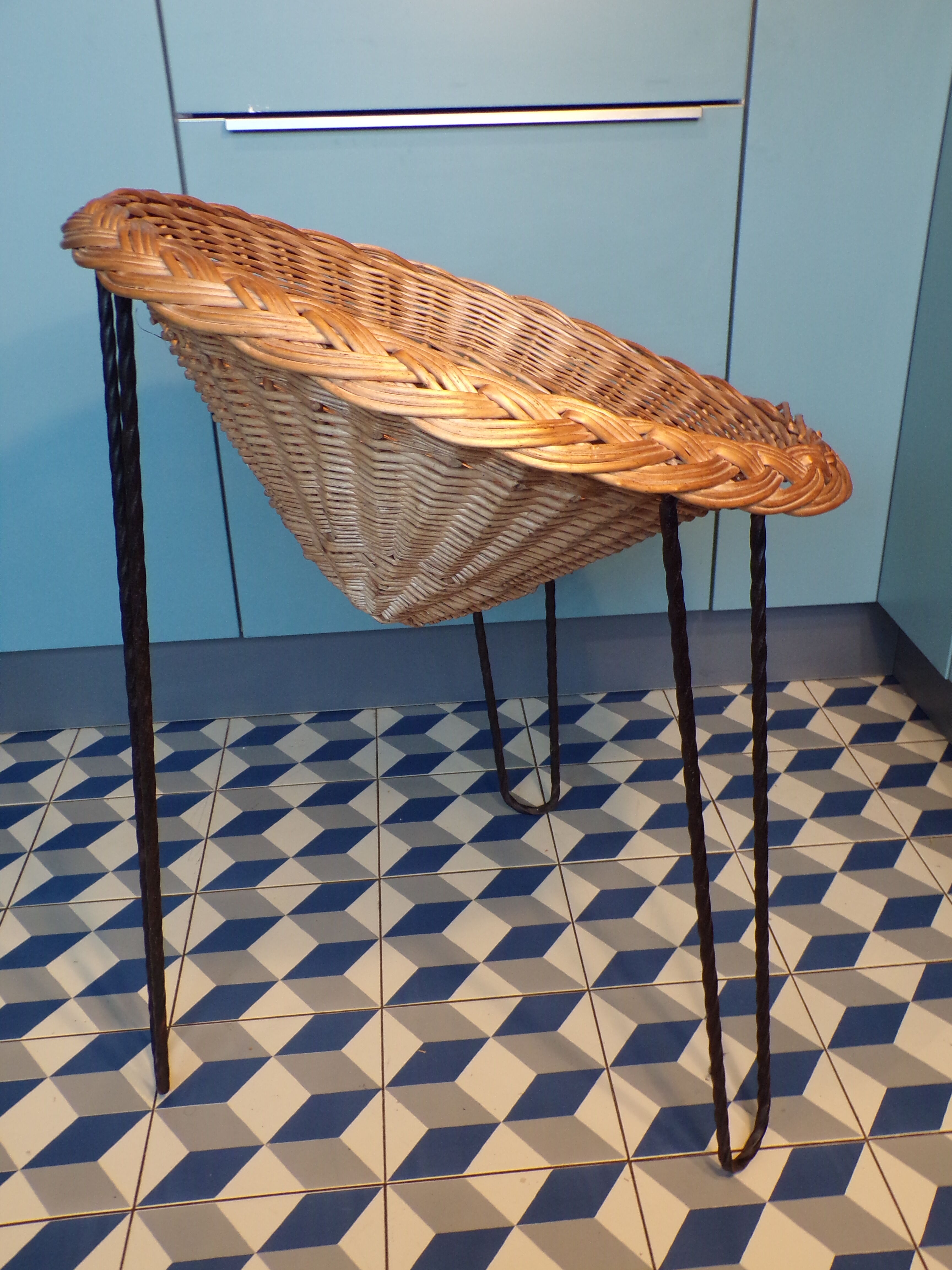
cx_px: 476
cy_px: 635
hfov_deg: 44.2
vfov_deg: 56.8
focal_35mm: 32
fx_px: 1173
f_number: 3.2
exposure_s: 1/20
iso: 200
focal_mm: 5.8
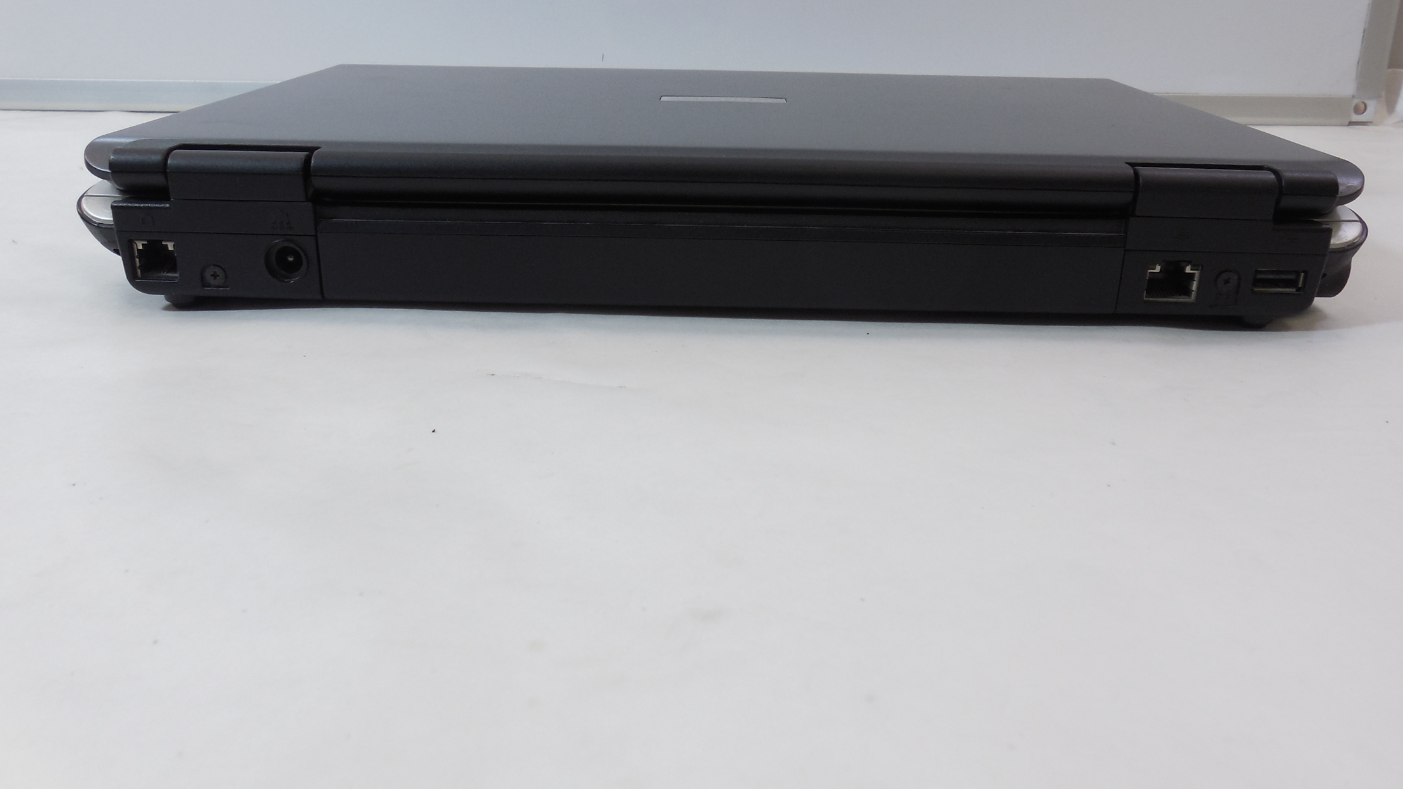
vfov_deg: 40.1
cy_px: 364
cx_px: 710
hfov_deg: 66.1
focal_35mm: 29
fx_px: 1079
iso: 125
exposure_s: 1/50
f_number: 3.5
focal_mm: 4.6
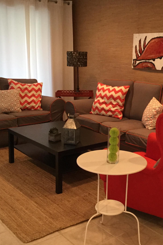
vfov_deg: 42.7
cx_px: 112
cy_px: 118
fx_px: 312
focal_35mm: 46
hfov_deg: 29.0
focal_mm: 3.3
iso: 160
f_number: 2.4
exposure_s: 1/30
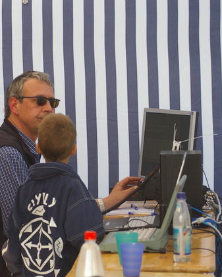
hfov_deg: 7.2
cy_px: 139
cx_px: -16
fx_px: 1757
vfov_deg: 9.0
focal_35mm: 214
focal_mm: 80
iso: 400
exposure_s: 1/180
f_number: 8
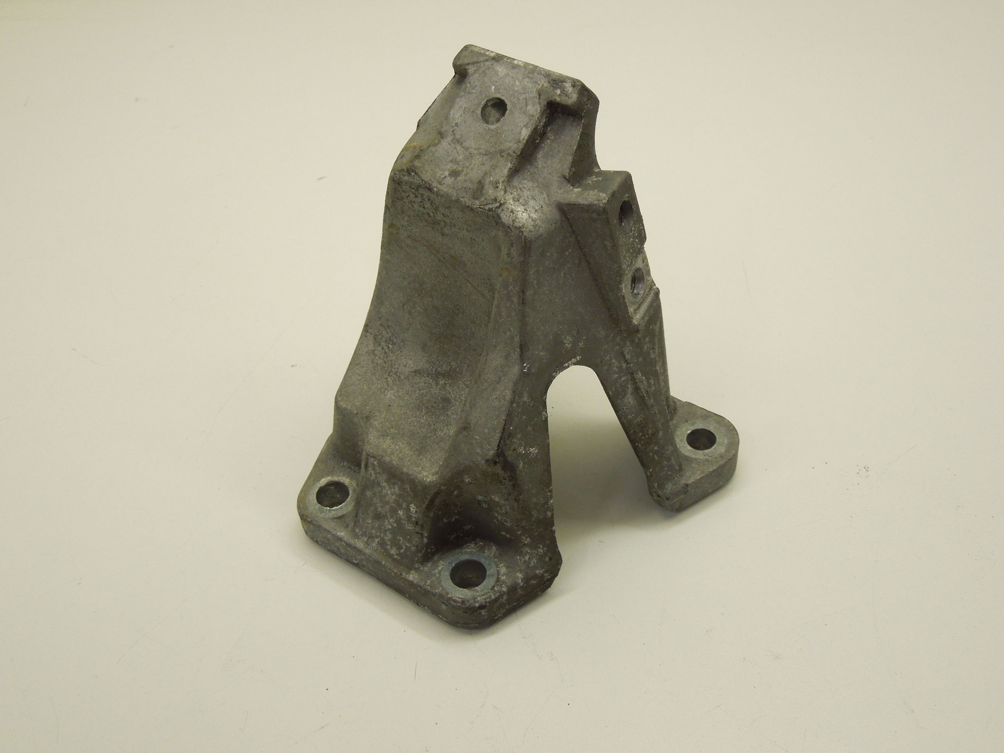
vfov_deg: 33.6
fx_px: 1247
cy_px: 376
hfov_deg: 43.9
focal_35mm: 43
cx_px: 502
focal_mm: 7.8
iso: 250
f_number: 3.9
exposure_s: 1/50
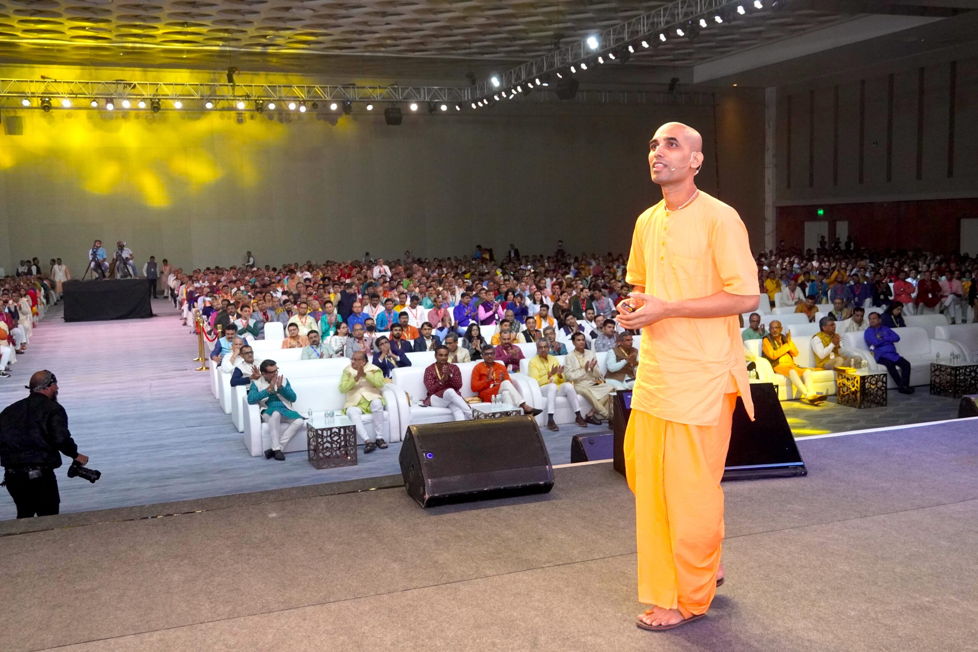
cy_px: 326
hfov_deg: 51.3
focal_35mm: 38
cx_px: 489
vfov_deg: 35.5
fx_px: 1019
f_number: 5.6
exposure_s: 1/125
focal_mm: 25
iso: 2000
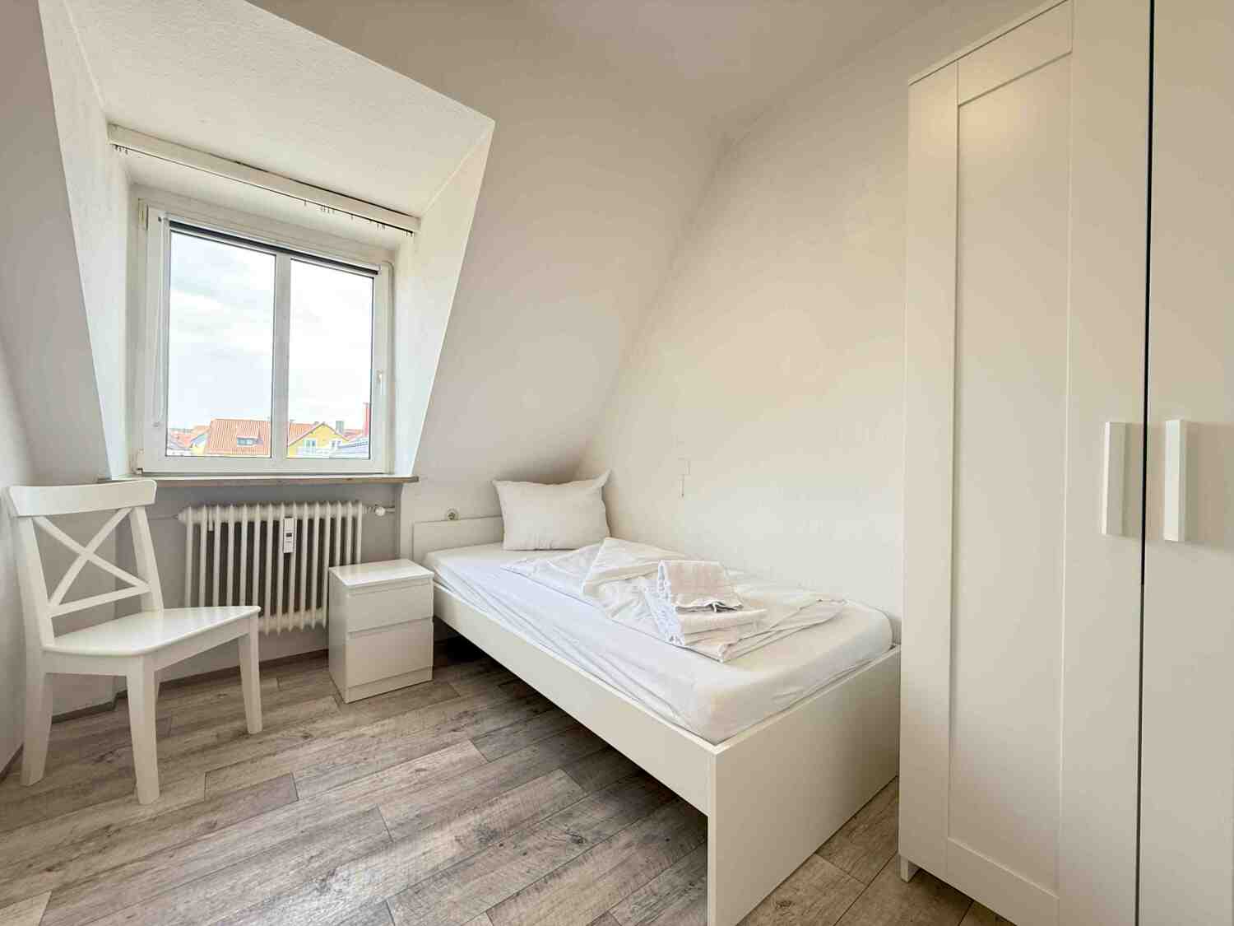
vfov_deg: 85.7
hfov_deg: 102.1
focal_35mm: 14
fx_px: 499
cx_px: 617
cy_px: 463
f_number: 2.2
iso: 100
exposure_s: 1/99
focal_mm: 2.22
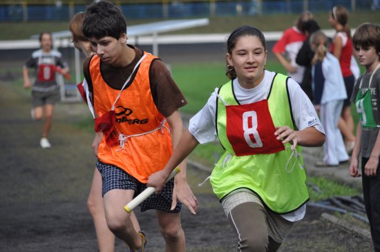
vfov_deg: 5.7
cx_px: 190
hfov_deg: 8.6
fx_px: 2530
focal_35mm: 240
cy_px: 126
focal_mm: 160
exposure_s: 1/1600
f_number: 6.3
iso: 400
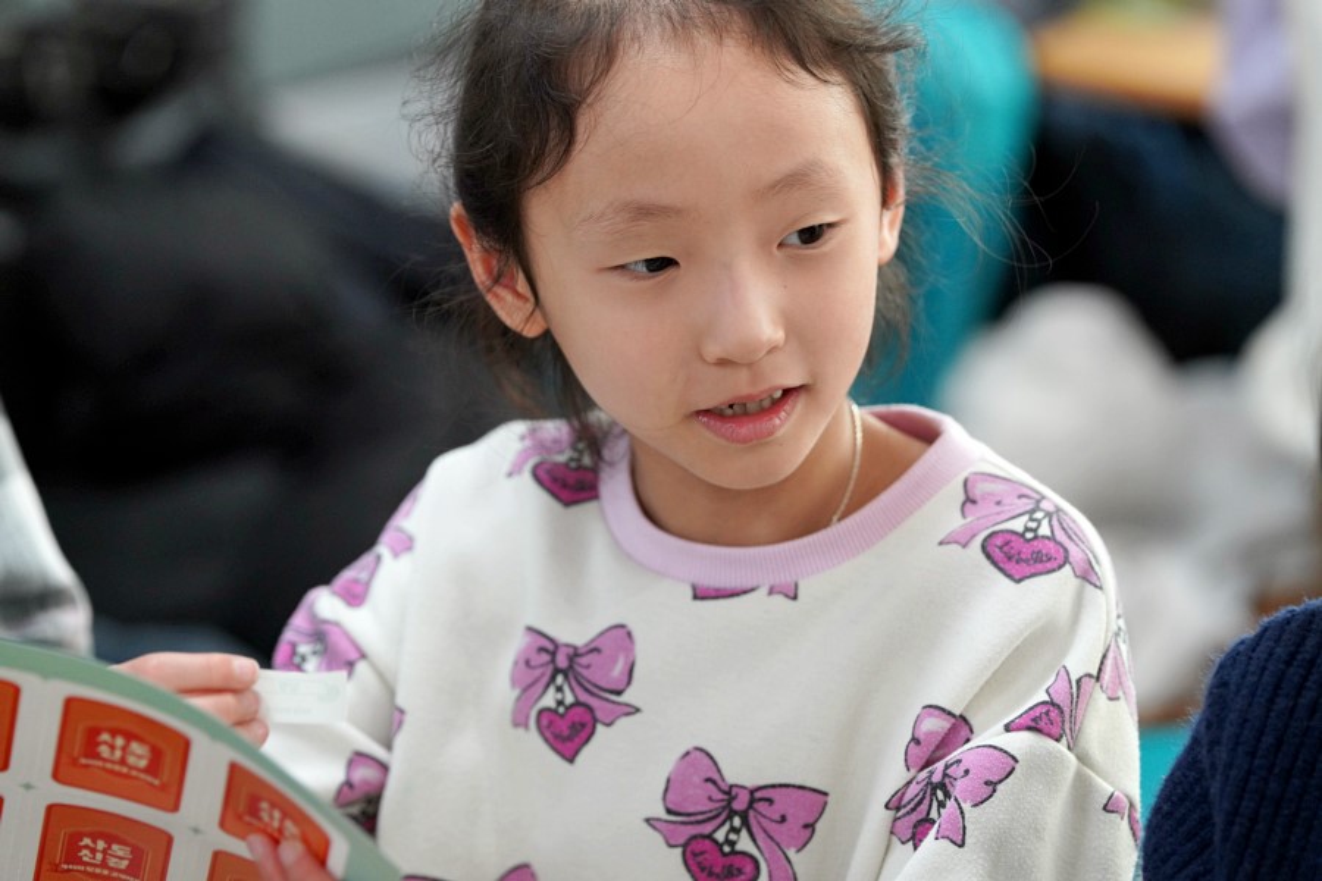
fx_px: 6463
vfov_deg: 7.8
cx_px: 661
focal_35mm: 176
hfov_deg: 11.7
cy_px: 440
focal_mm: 176
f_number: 4
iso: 2000
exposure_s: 1/200
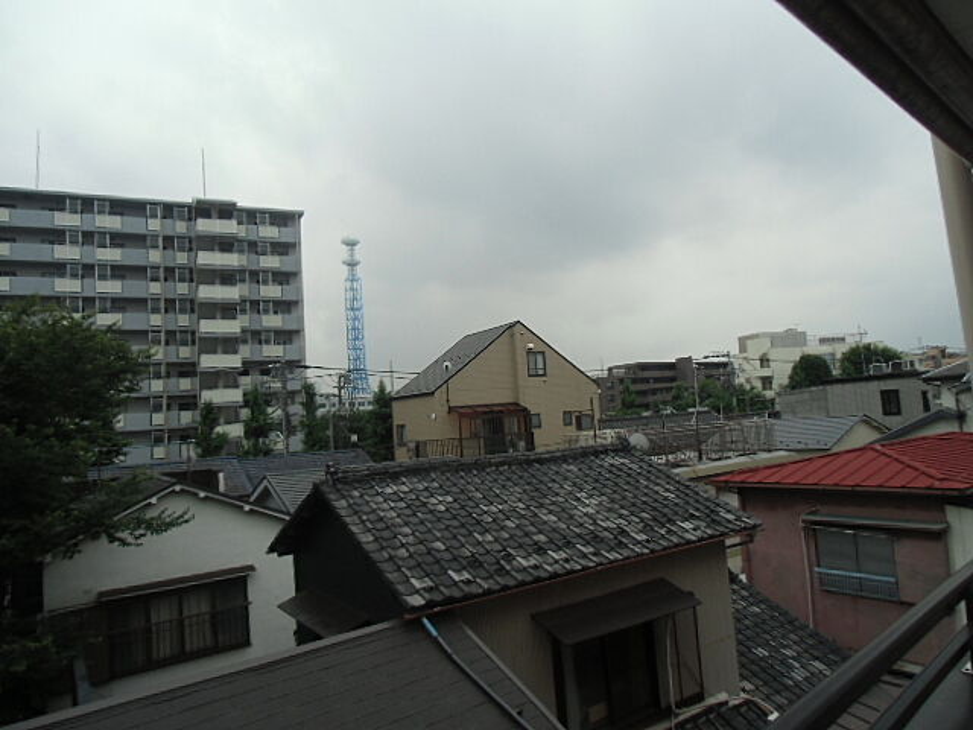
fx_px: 675
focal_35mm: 24
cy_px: 365
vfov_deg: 56.8
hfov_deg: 71.6
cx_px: 486
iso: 64
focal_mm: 4.24
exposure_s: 1/800
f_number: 3
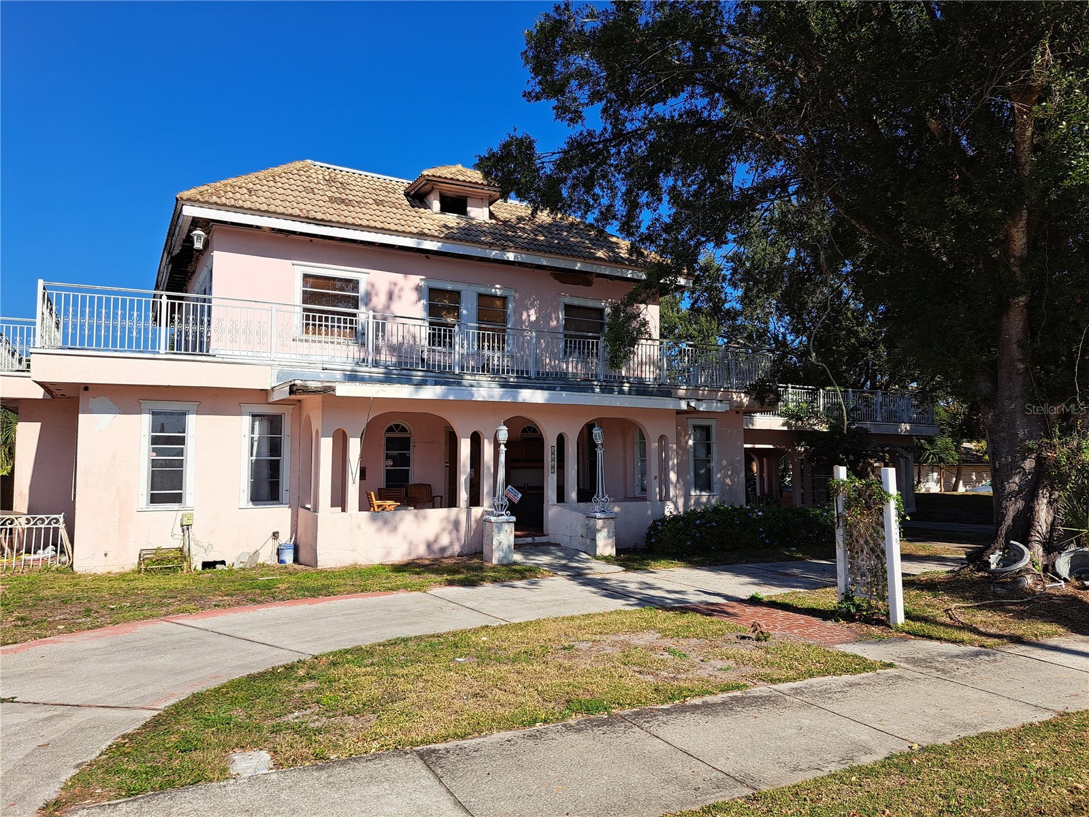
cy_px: 408
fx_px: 755
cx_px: 544
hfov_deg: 71.6
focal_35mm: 24
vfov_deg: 56.8
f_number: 1.8
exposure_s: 1/2494
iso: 50
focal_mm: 5.23
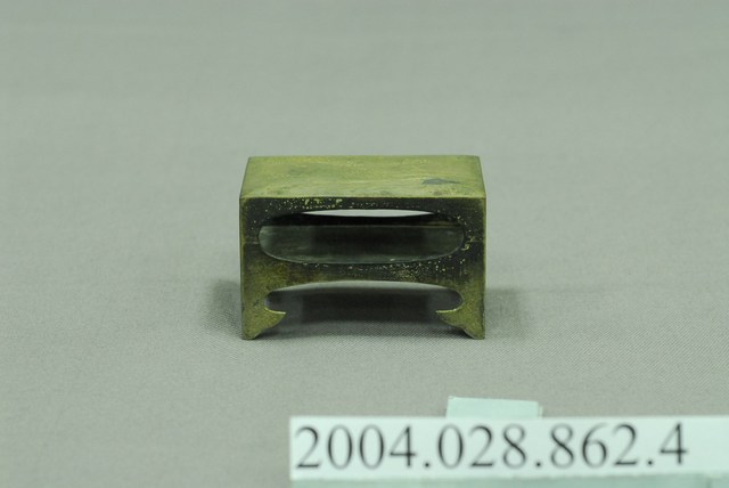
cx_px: 364
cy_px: 244
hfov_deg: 22.6
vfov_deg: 15.2
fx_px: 1824
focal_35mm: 90
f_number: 10
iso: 1000
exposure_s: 1/10
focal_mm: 60
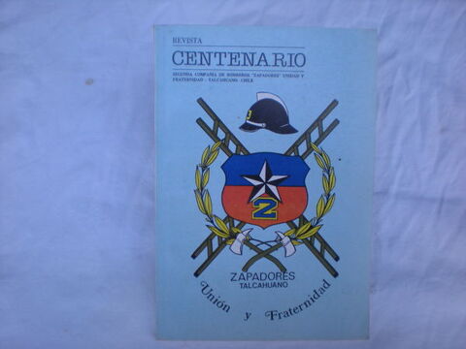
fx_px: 512
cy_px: 174
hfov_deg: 49.0
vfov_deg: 37.7
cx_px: 233
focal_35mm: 38
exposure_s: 1/59.8
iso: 110
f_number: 3.1
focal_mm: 6.3
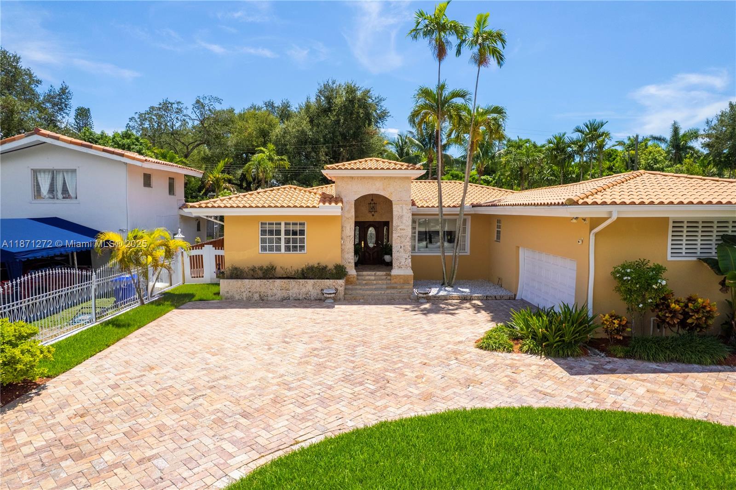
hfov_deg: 78.6
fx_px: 450
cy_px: 245
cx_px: 368
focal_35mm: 22
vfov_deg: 57.2
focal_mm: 8.38
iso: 110
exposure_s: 1/3000
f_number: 2.8
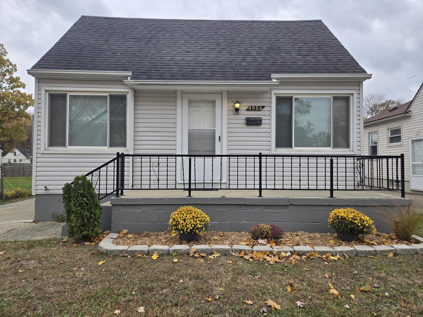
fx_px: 281
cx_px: 212
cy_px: 158
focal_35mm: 23
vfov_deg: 58.9
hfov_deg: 73.9
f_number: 1.8
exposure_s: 1/379
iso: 25
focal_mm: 5.4
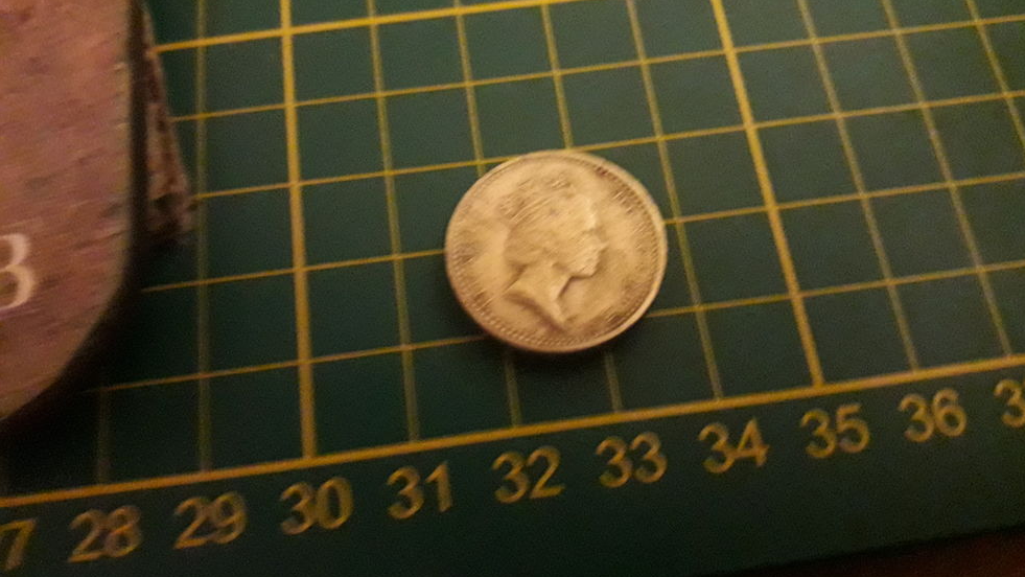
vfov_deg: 38.9
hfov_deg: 64.3
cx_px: 521
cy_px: 263
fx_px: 815
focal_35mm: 30
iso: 800
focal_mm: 3.6
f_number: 1.9
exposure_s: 1/10
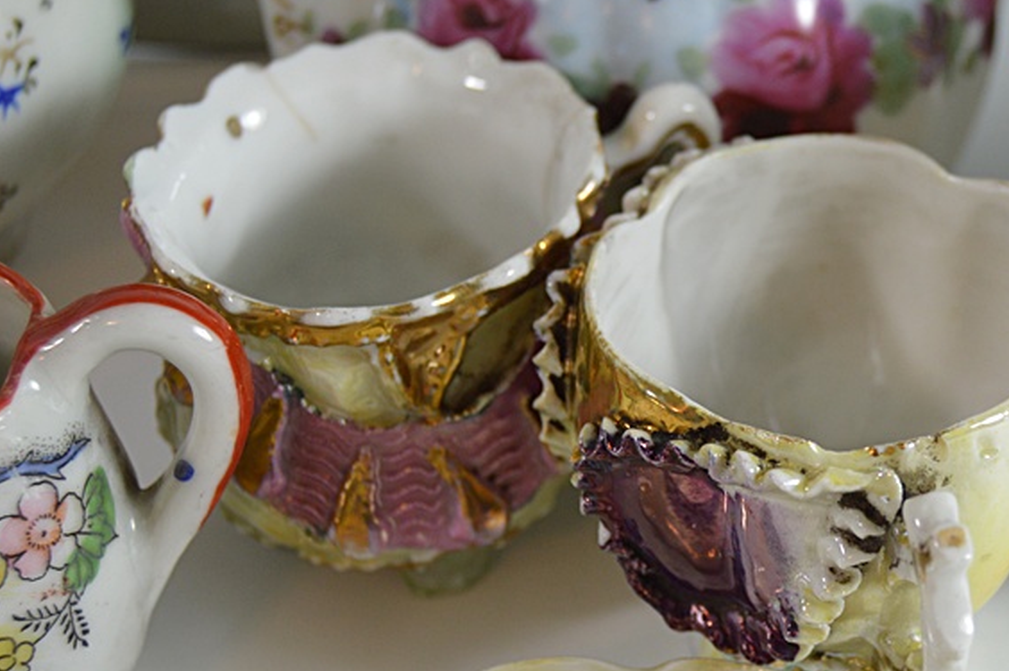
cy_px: 296
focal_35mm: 101
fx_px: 2828
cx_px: 719
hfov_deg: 20.1
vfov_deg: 13.5
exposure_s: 1/125
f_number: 5.6
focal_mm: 38
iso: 400
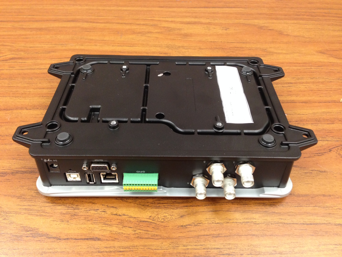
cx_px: 171
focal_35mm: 33
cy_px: 128
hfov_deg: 55.4
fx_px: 326
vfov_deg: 42.9
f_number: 2.4
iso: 160
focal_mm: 4.12
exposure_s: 1/20
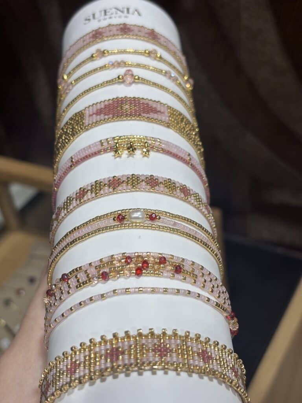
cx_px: 151
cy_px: 202
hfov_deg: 28.0
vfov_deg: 36.8
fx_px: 605
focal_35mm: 52
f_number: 1.6
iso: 32
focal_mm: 5.96
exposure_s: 1/193
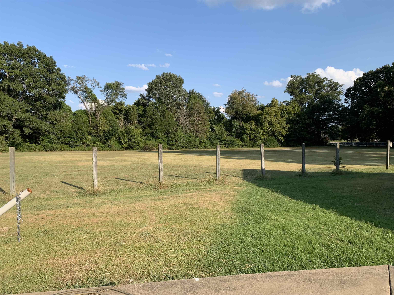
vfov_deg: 53.1
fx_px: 296
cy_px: 148
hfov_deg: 67.3
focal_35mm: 26
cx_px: 197
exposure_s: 1/1490
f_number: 1.8
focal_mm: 4.25
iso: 25
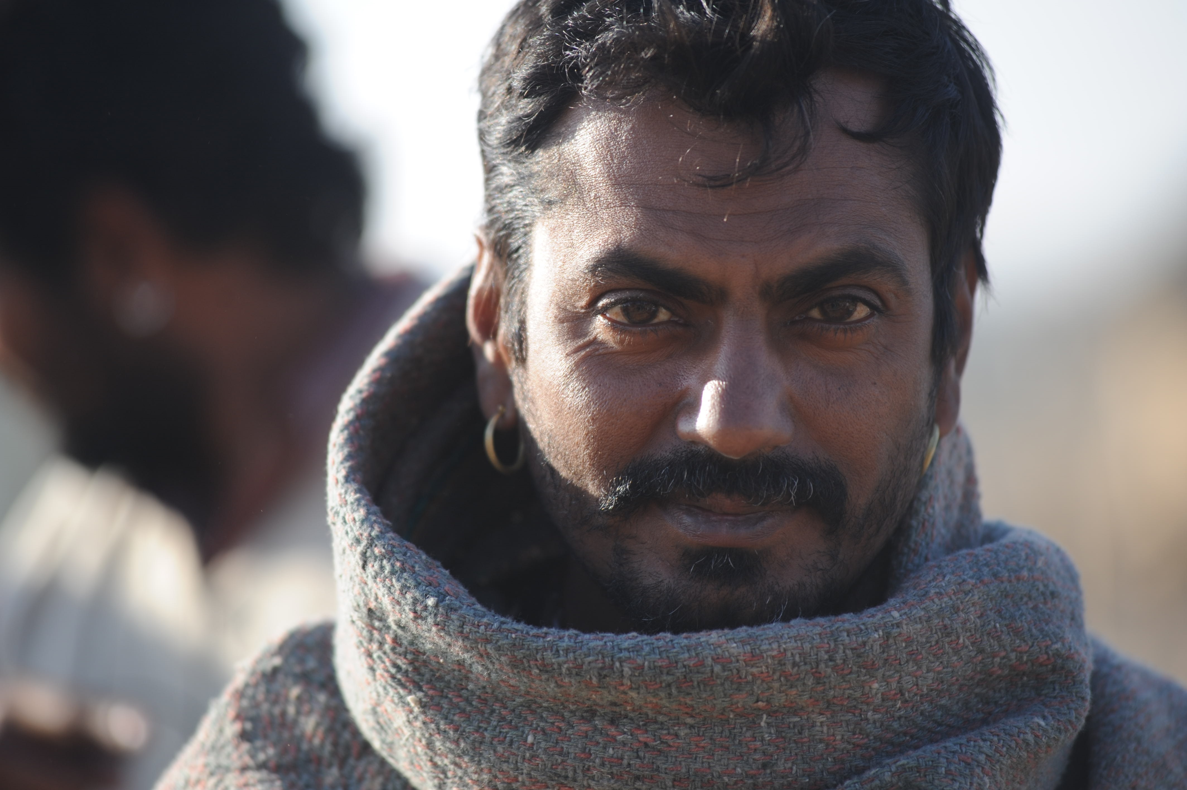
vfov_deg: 6.9
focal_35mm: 200
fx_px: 6590
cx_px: 594
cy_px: 395
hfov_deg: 10.3
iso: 200
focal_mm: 200
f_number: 4
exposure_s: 1/640
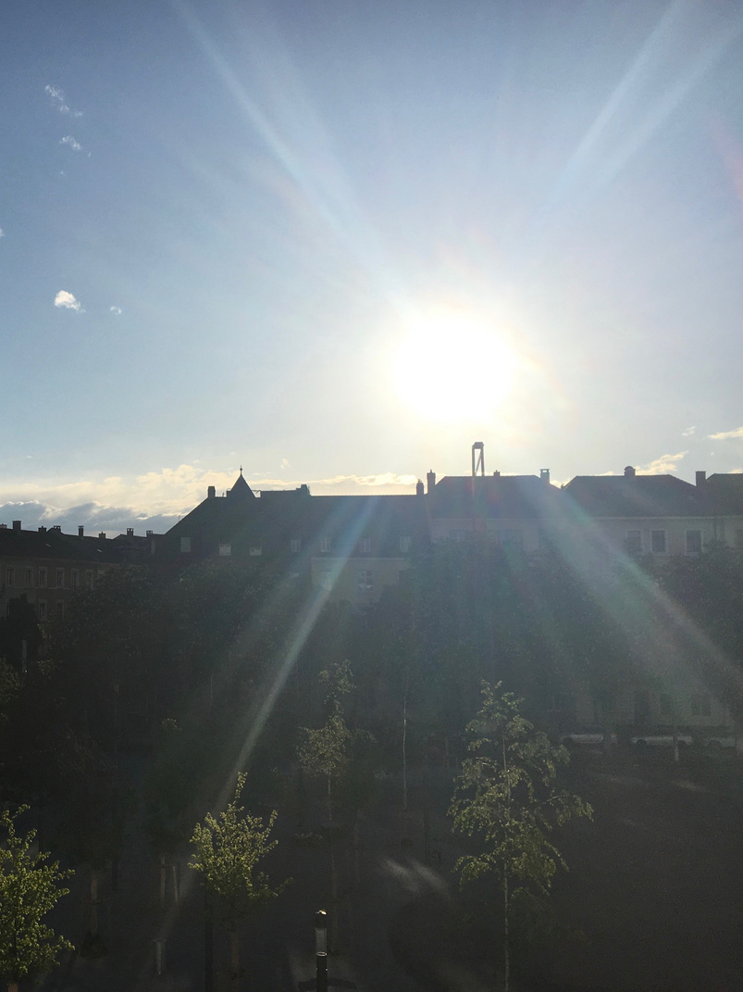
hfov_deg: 35.2
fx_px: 1116
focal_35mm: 39
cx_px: 109
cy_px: 495
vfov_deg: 47.9
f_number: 2.2
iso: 25
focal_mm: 4.15
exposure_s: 1/6410
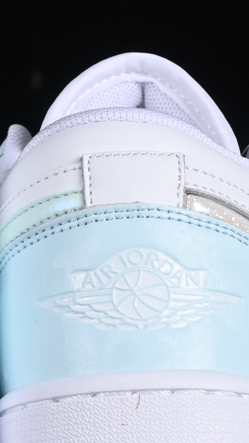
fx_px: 3429
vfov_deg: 7.4
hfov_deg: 4.2
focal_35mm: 292
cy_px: 160
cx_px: 8
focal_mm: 50
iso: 160
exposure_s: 1/80
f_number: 8
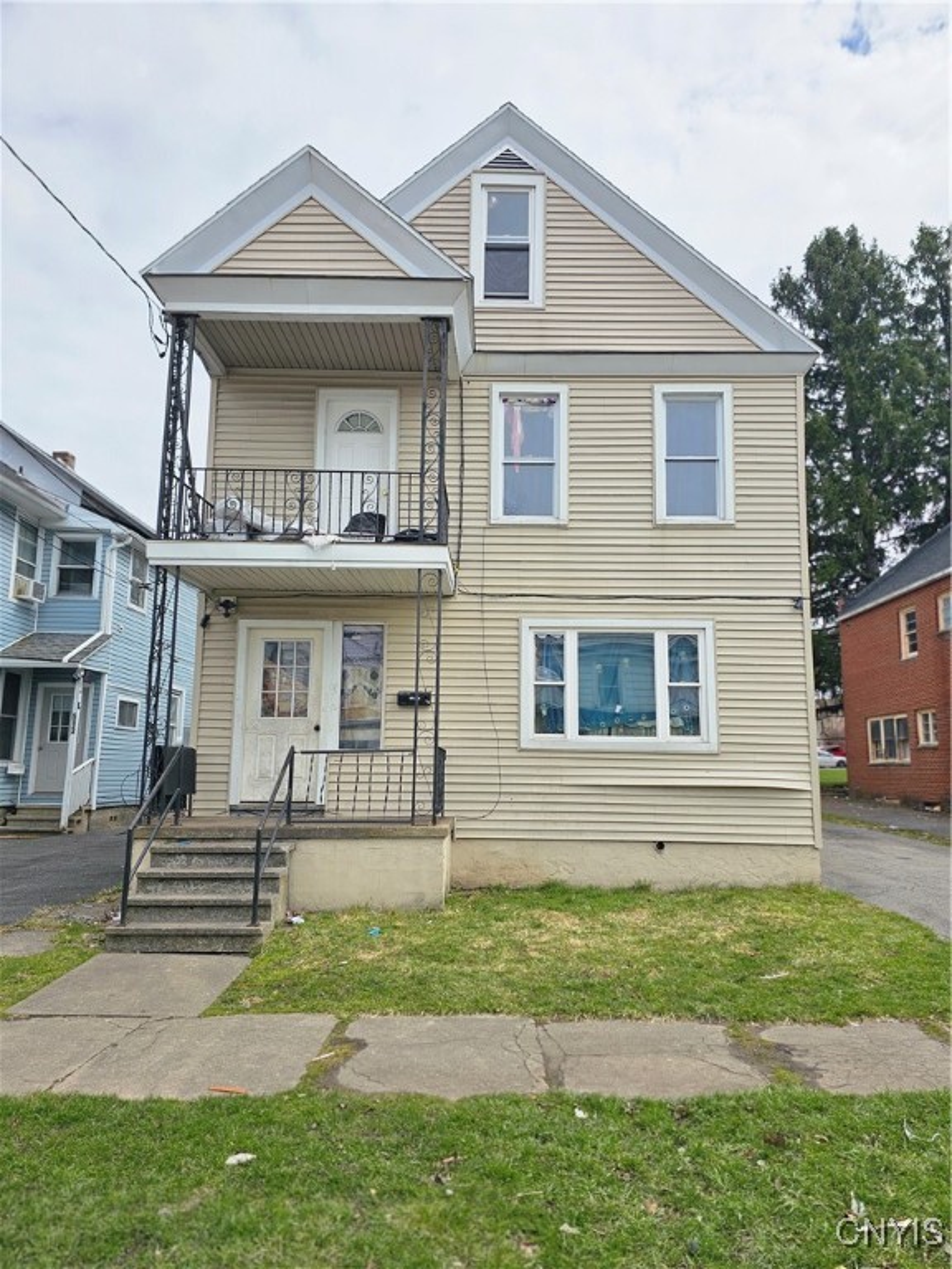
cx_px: 476
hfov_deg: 58.9
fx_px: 843
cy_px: 634
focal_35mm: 23
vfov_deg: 73.9
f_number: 1.7
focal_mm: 6.3
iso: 10
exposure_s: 1/1300
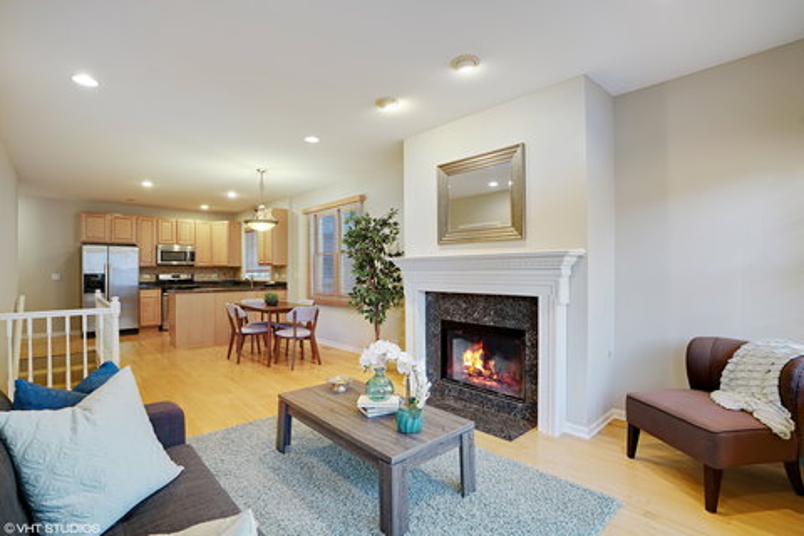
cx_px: 402
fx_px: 357
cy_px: 268
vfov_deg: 73.7
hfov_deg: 96.7
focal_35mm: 16
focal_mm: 16
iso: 160
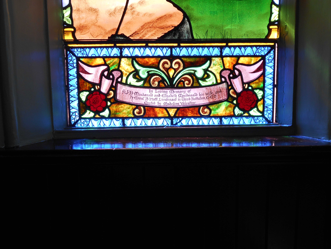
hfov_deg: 56.8
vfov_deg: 44.2
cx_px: 166
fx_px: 306
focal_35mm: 32
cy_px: 124
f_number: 3.6
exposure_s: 1/30
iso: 100
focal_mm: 5.8
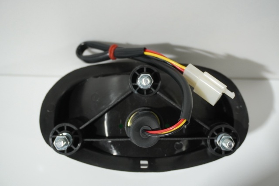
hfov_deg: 42.3
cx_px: 140
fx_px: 360
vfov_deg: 28.9
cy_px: 93
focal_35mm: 46
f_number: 5
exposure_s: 1/160
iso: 1000
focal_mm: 31
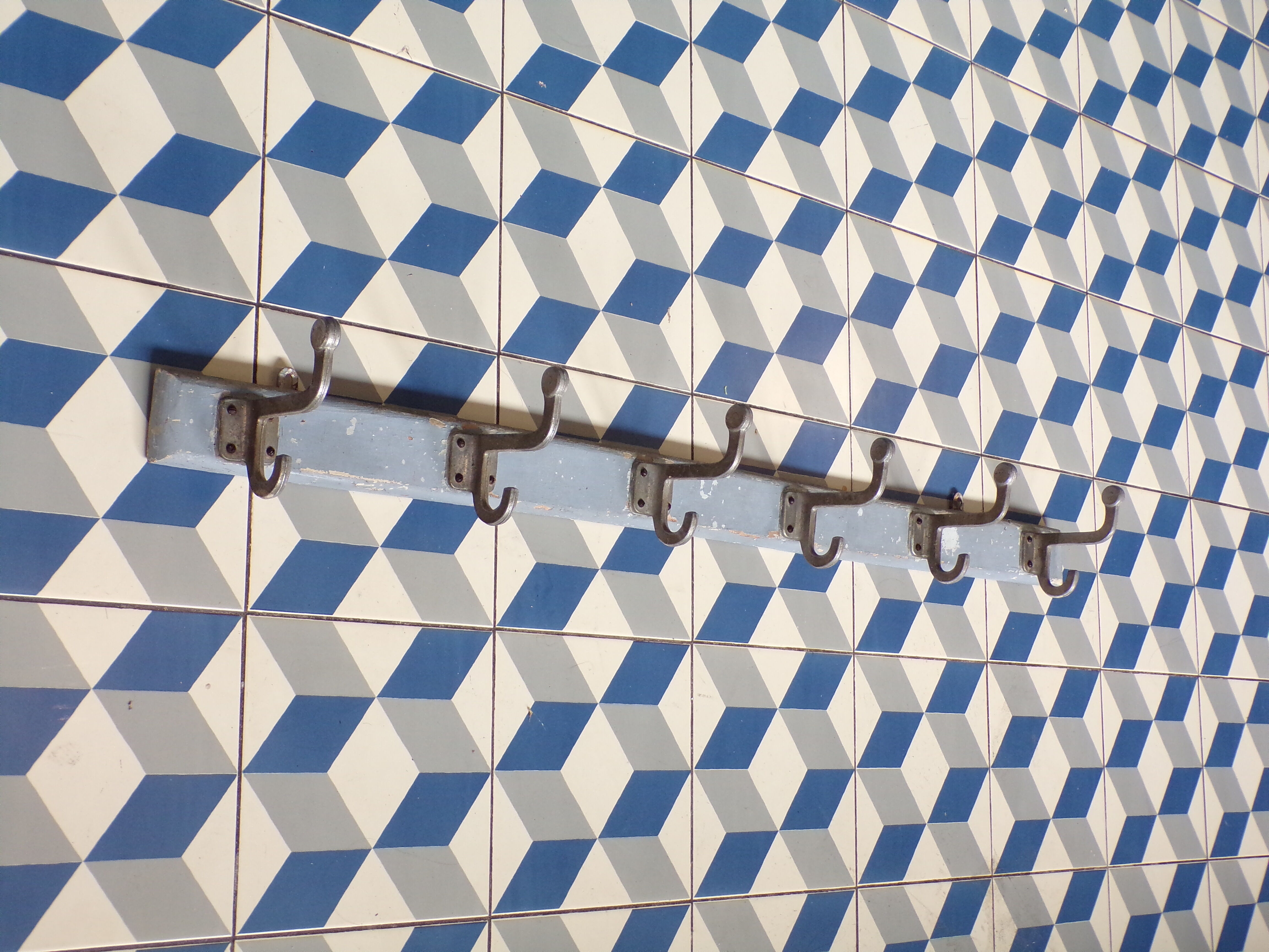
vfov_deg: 34.3
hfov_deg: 44.8
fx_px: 1540
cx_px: 634
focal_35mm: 42
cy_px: 476
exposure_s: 1/25
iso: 200
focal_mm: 7.6
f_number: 3.4
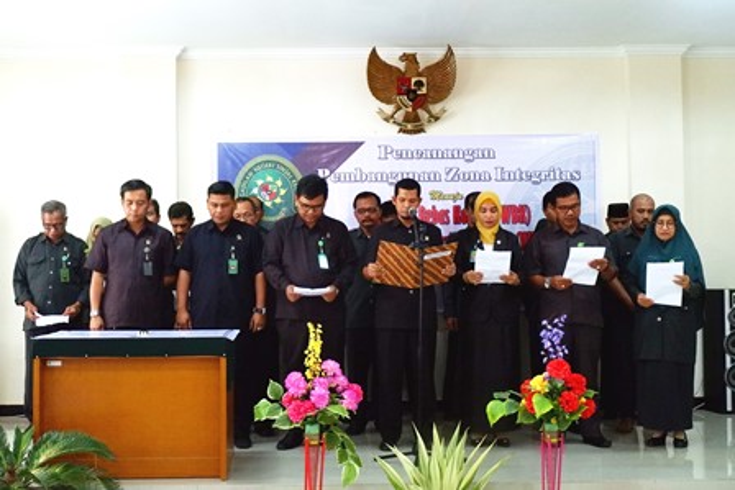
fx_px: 1082
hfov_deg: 37.5
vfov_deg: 25.5
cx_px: 368
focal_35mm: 53
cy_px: 245
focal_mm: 35.5
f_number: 5
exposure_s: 1/60
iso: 3200
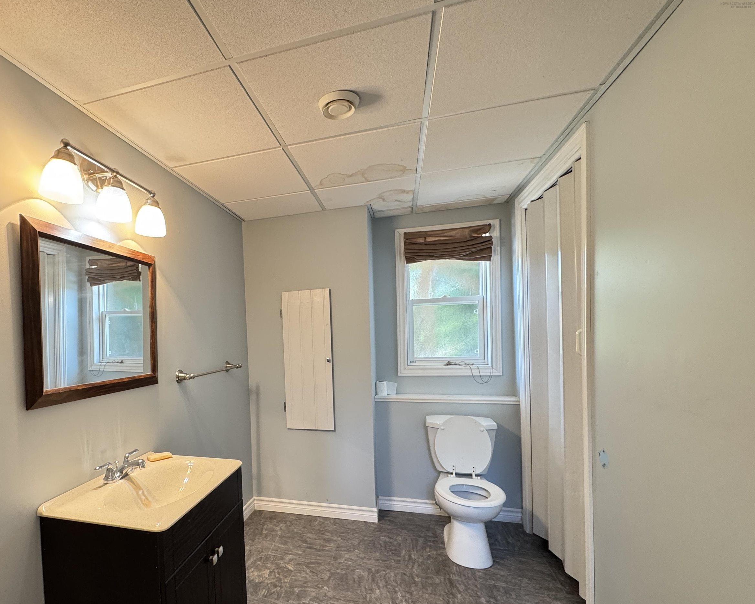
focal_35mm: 18
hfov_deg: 84.4
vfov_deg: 73.3
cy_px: 349
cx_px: 274
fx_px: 402
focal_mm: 2.22
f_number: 2.2
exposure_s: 1/60
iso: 250
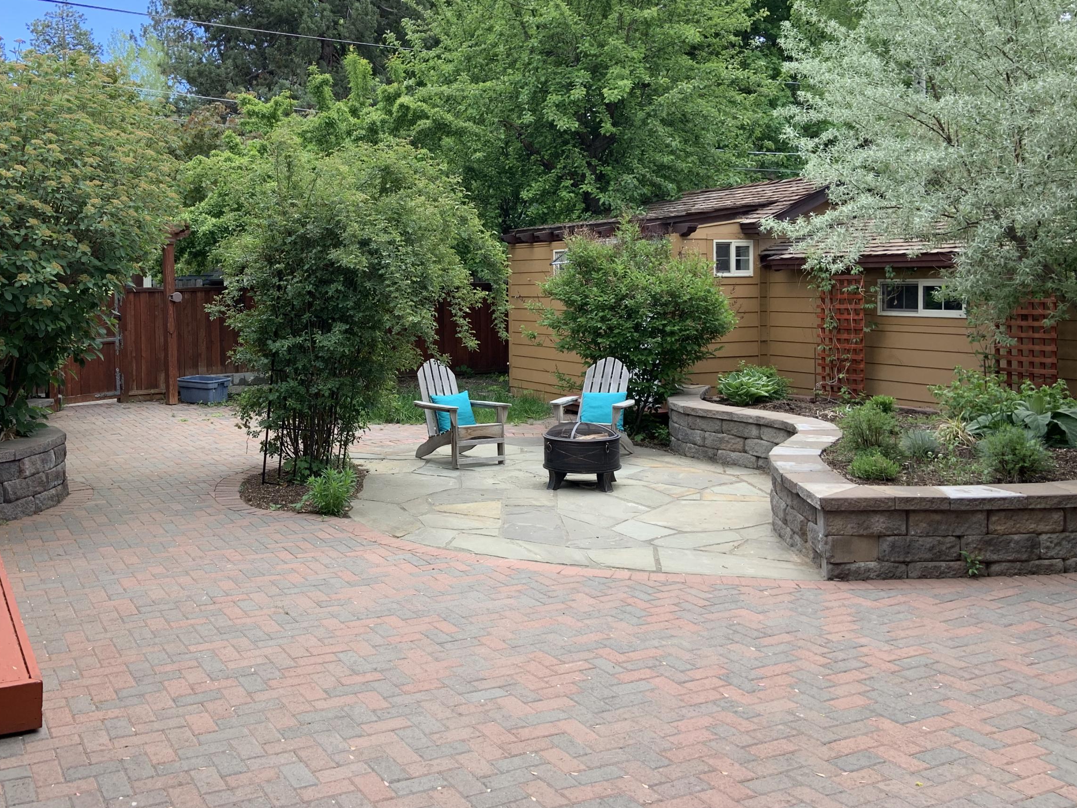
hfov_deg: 53.5
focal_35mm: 34
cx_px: 420
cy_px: 318
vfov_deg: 41.6
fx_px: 1058
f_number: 1.8
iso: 25
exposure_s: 1/334
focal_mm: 4.25
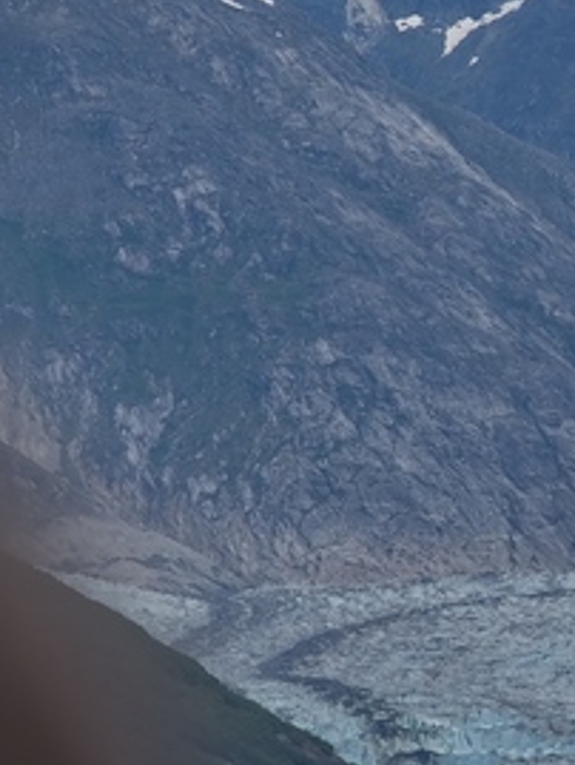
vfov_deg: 3.6
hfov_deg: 2.7
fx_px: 12149
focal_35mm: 549
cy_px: 520
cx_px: 734
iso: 100
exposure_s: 1/250
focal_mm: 120
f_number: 8
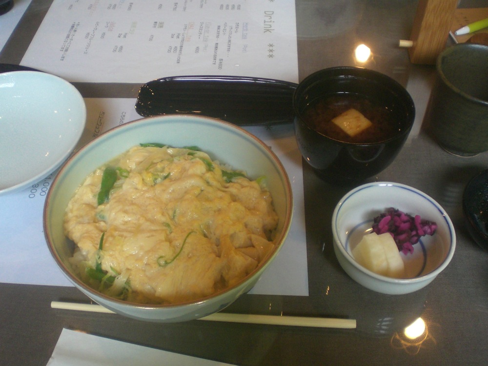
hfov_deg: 49.0
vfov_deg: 37.7
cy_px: 183
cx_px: 244
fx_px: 536
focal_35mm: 38
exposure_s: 1/40
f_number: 3.1
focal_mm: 6.3
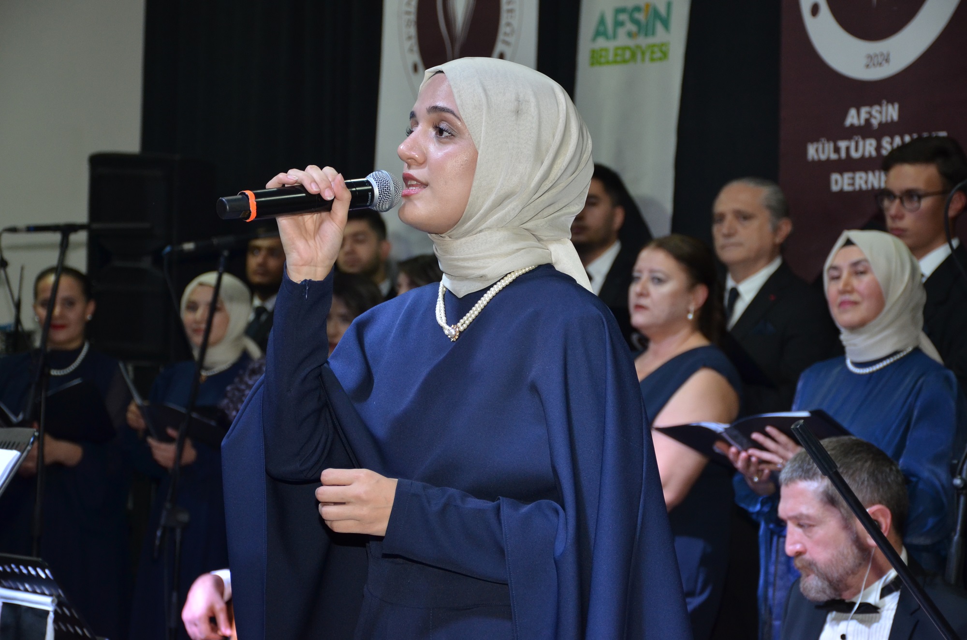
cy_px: 320
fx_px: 2653
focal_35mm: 99
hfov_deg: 20.7
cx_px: 484
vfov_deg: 13.8
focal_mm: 66
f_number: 5
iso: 800
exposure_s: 1/60
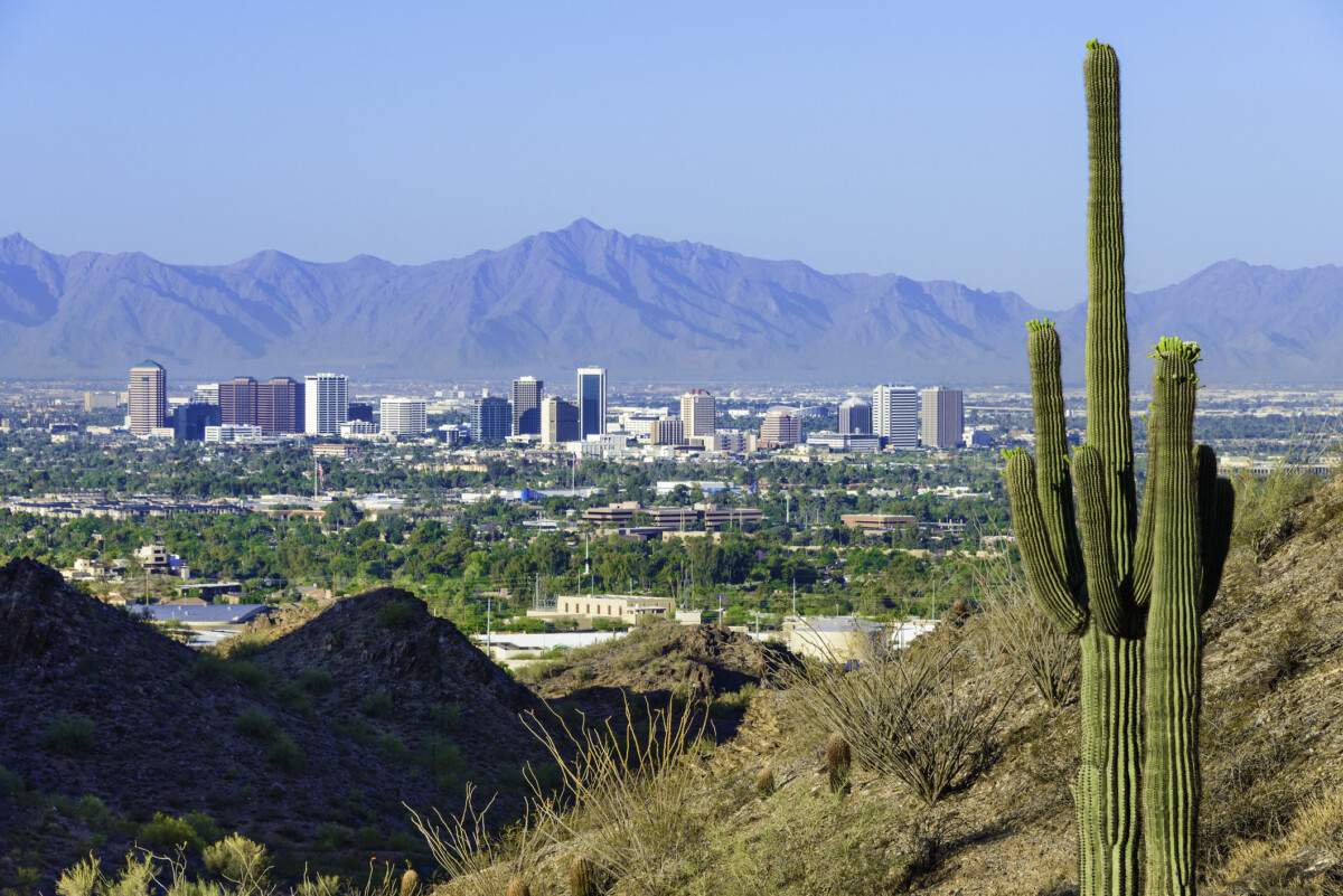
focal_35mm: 150
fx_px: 5598
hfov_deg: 13.7
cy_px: 448
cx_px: 672
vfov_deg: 9.2
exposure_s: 1/160
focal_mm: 150
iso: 100
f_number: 14
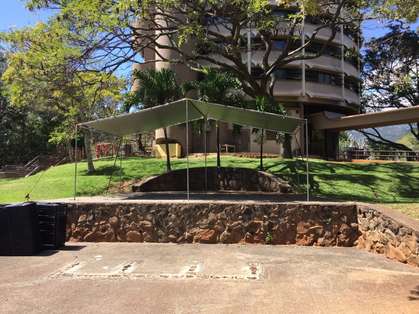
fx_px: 351
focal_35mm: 29
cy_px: 157
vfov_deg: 48.2
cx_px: 210
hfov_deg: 61.7
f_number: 2.2
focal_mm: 4.15
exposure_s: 1/706
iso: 32
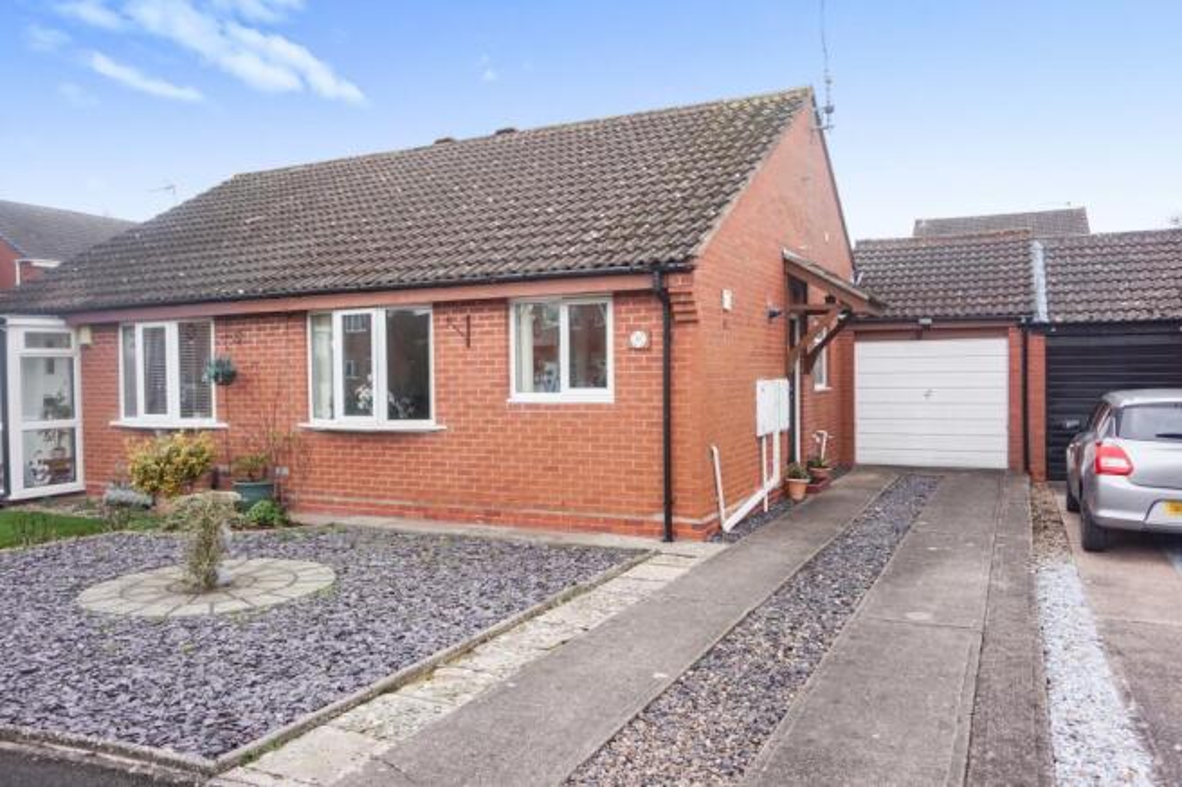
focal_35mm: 27
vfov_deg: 47.9
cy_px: 394
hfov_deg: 67.4
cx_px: 591
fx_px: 886
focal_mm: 18
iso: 125
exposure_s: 1/60
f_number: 4
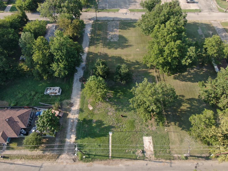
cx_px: 114
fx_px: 158
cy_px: 86
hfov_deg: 71.6
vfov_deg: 56.8
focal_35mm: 24
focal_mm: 4.39
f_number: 2.8
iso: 100
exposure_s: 1/320
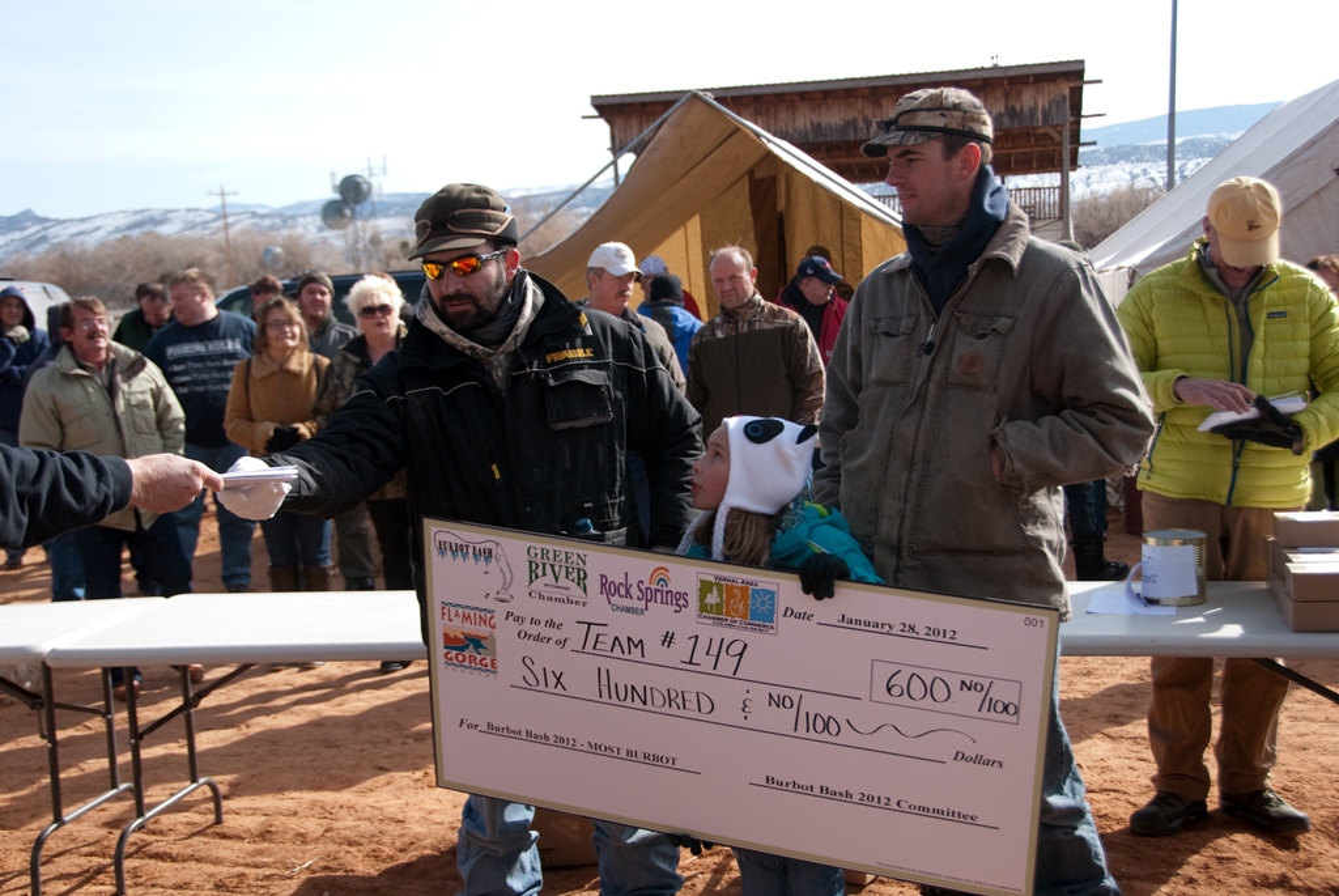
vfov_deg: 29.0
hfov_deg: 42.3
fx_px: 1731
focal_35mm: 46
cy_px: 448
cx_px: 670
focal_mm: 31
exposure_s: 1/1000
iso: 200
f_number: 4
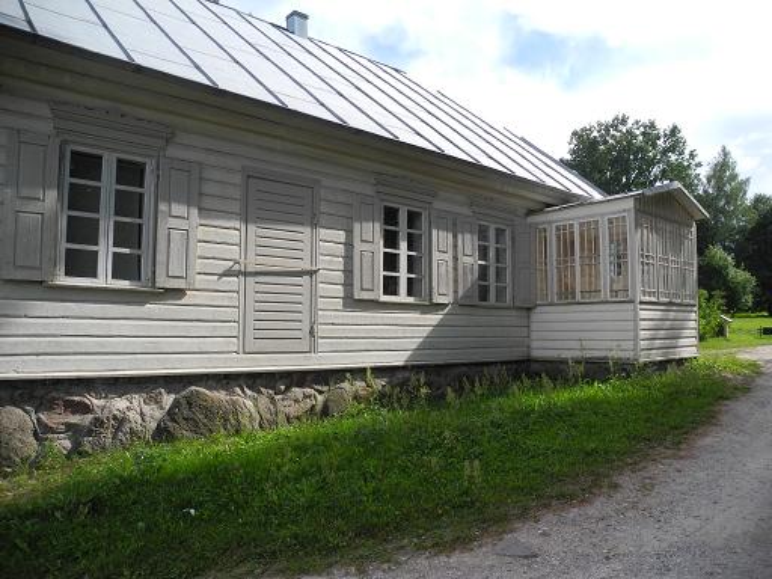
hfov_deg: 63.4
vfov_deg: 49.7
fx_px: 624
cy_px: 290
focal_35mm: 28
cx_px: 386
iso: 100
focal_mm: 6
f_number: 2.8
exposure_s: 1/800
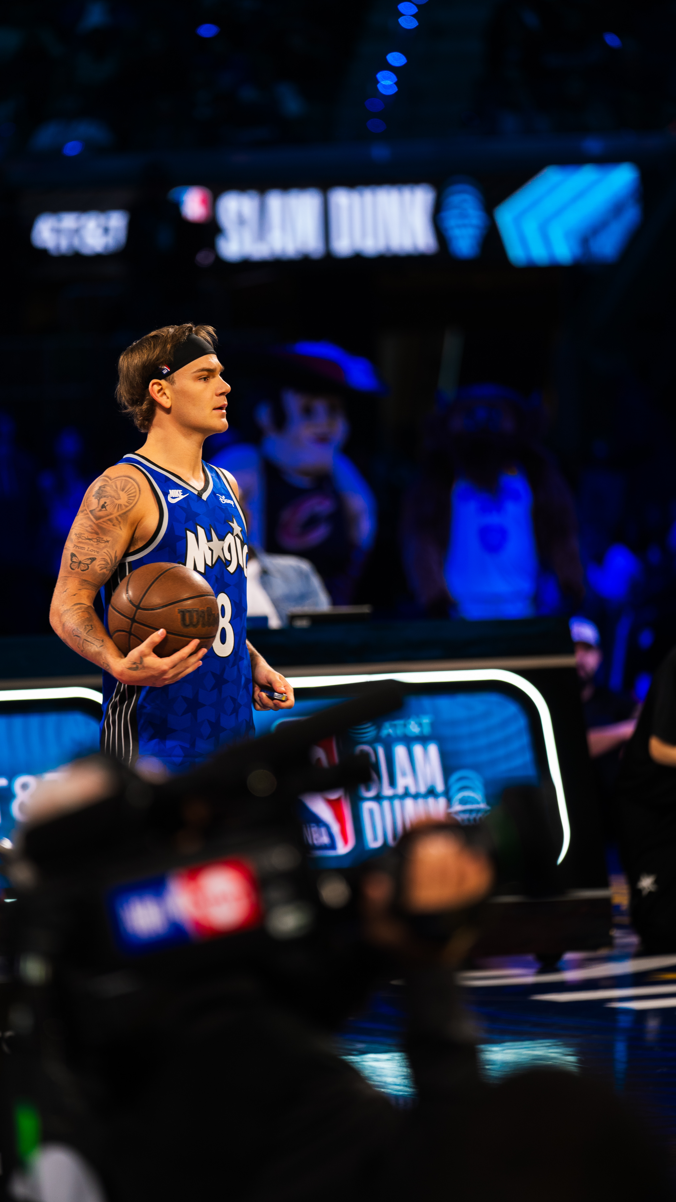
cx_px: 281
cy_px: 600
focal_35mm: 210
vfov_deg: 10.3
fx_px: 6692
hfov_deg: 5.8
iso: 500
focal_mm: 200
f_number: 2.8
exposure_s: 1/200
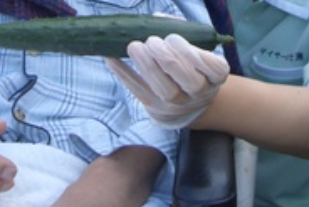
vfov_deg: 13.6
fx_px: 816
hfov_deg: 21.4
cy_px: -94
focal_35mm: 95
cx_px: 114
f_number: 2.6
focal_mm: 5.8
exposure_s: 1/500
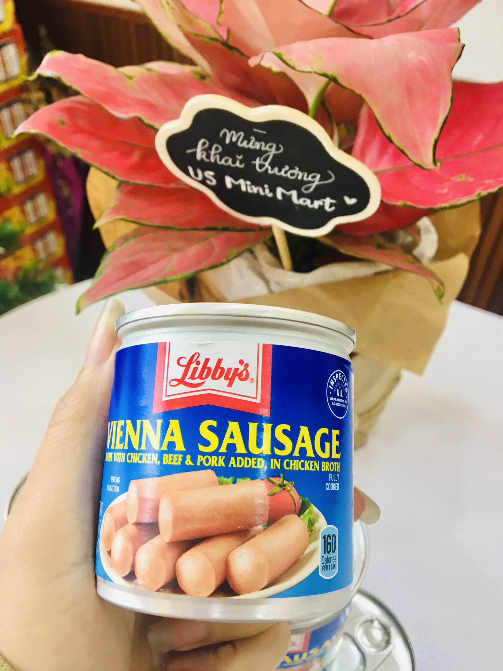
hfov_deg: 48.2
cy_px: 336
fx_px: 562
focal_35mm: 29
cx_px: 252
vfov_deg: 61.7
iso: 32
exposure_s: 1/33
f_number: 2.2
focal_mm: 4.15
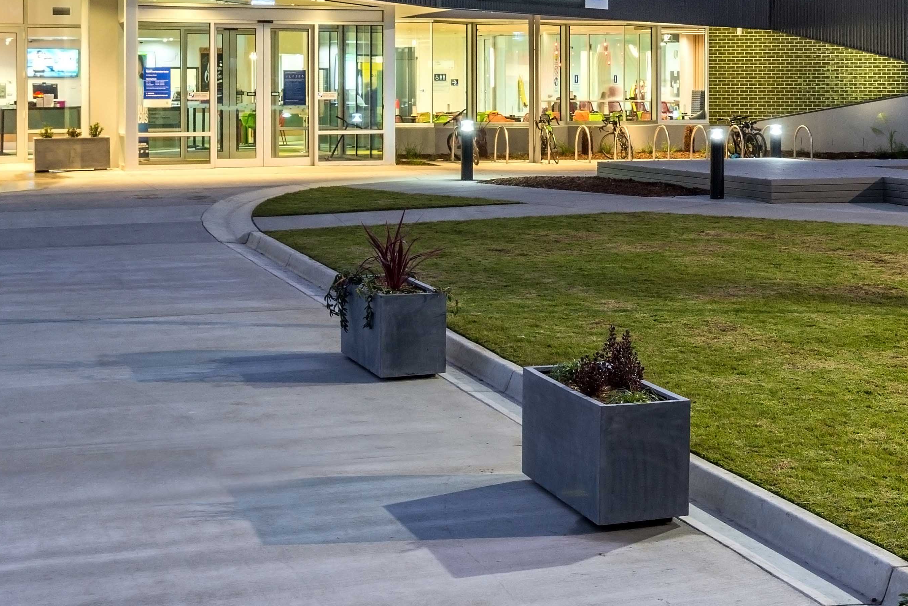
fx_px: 1791
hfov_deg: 27.0
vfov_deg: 18.9
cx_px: 886
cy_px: 91
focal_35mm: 71
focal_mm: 26
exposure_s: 1/3
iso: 320
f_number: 11
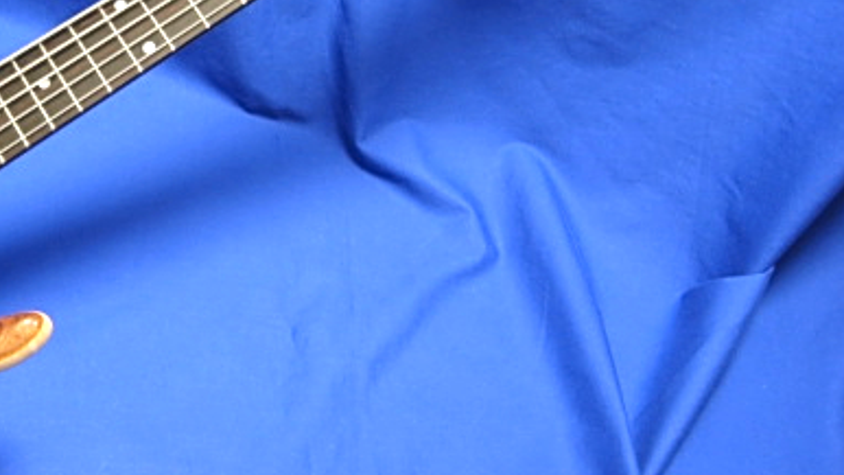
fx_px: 1454
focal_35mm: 65
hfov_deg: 31.4
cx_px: 151
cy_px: 123
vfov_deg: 18.4
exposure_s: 1/4
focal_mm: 7.5
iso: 115
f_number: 2.7
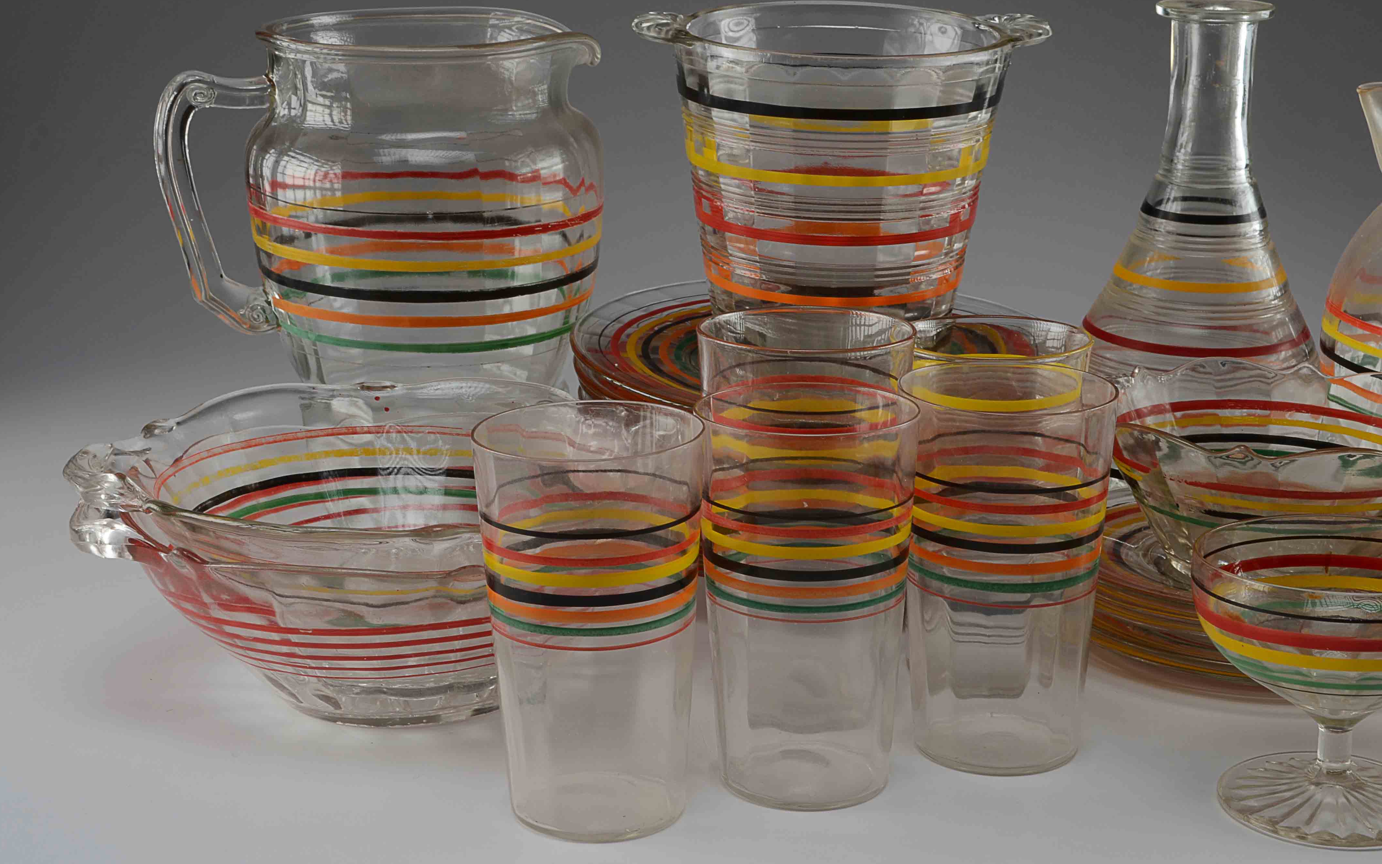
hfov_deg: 34.0
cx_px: 759
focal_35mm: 60
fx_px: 2260
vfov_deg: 21.6
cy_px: 361
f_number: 14
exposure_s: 1/80
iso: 100
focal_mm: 34
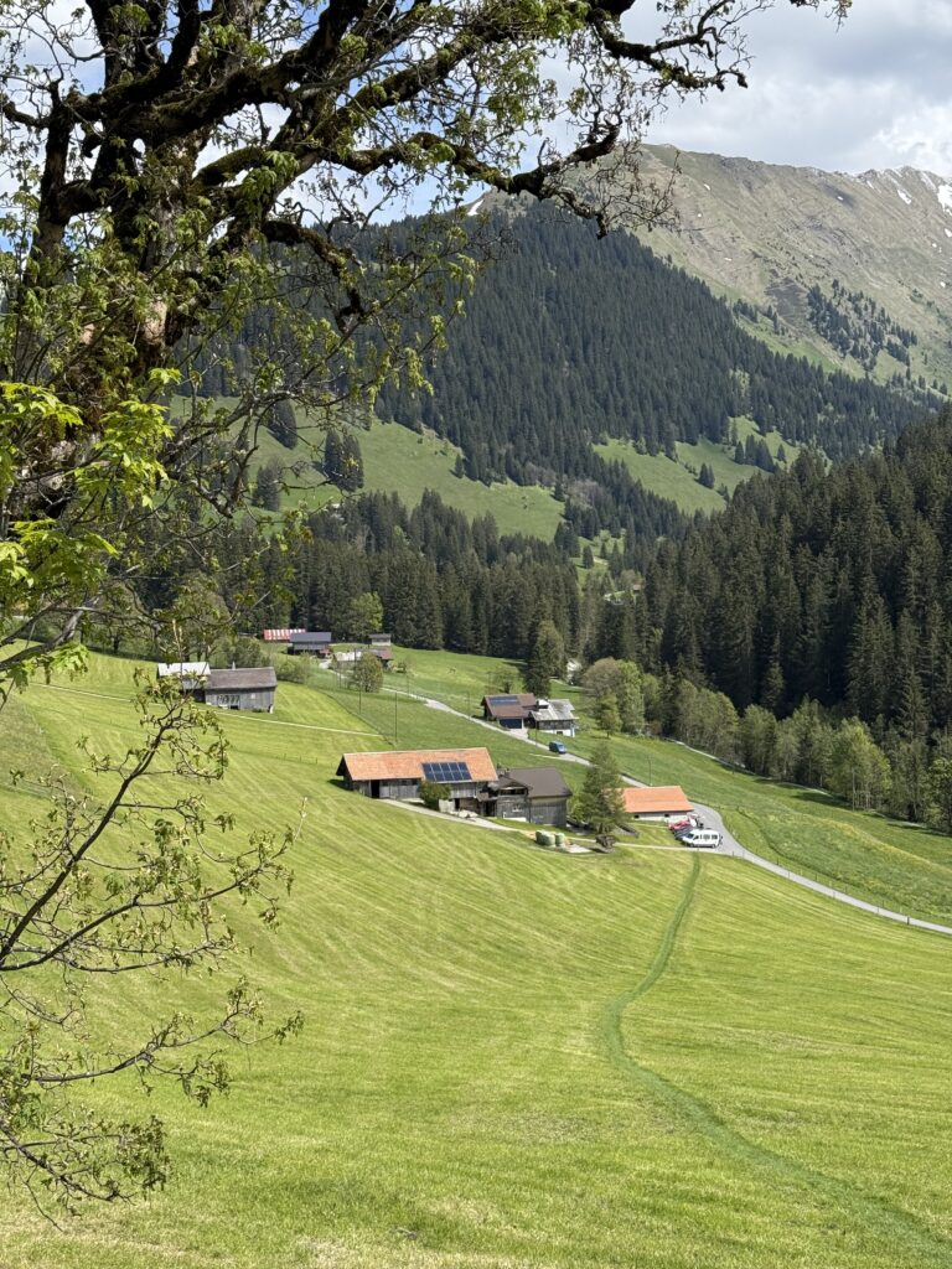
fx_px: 1760
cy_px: 634
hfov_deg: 30.3
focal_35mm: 48
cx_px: 476
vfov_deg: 39.7
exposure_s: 1/4329
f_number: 1.78
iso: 100
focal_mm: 6.76
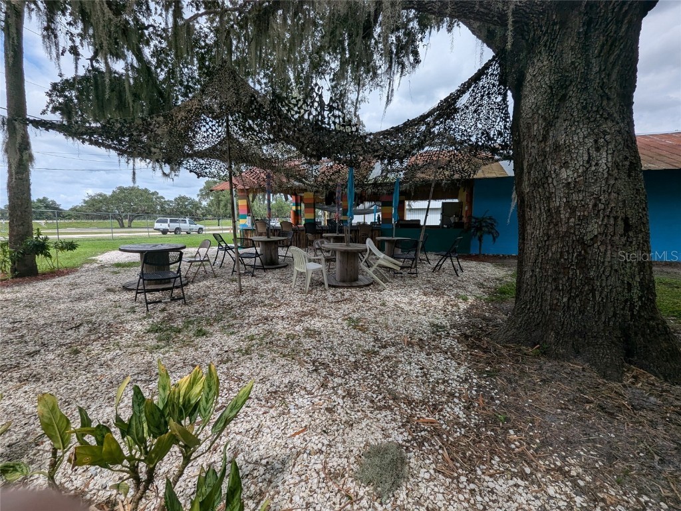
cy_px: 256
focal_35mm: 13
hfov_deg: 106.2
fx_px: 256
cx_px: 340
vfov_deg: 89.9
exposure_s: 1/1437
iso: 48
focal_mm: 1.95
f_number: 2.2
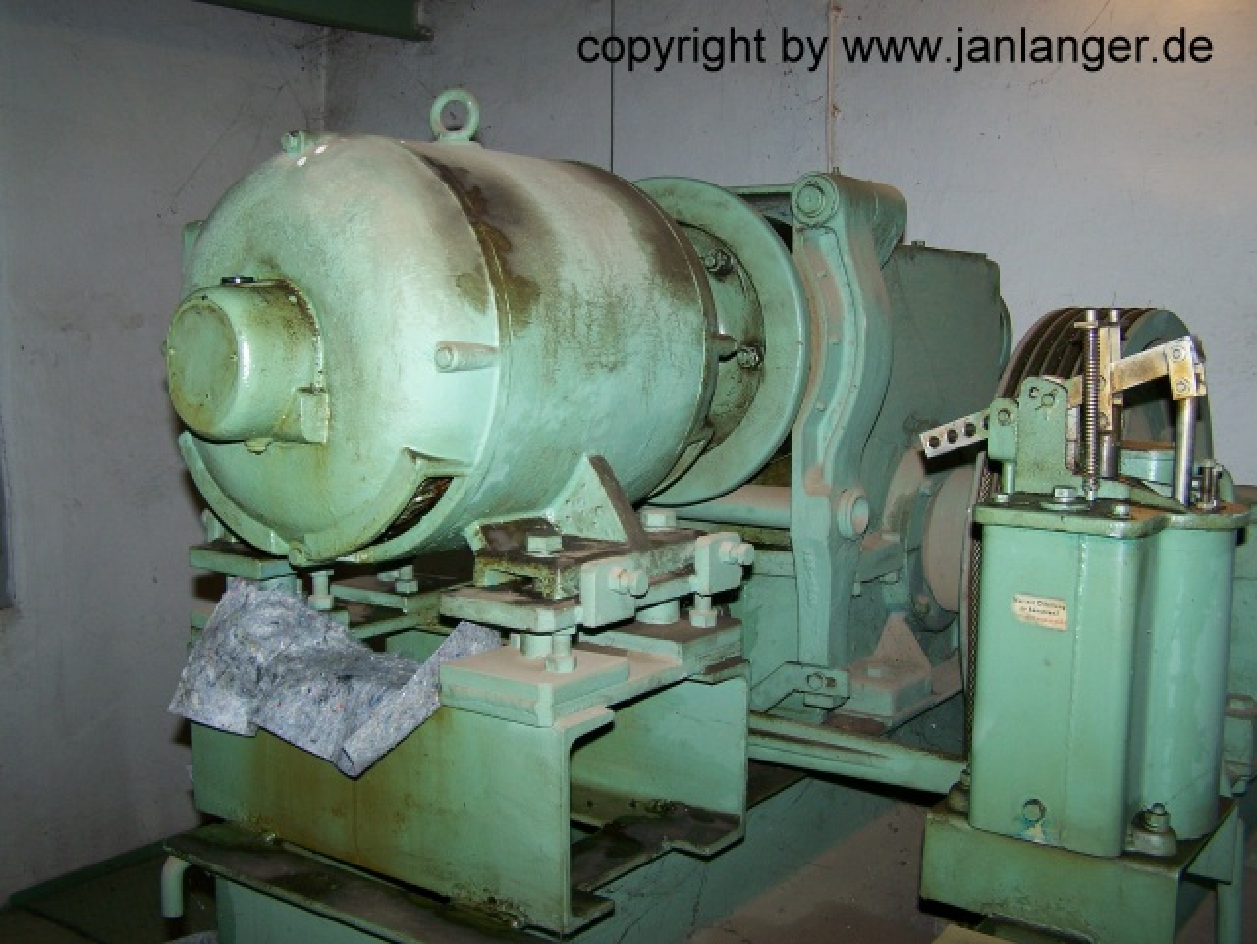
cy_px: 472
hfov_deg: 48.9
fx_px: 1381
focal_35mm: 38
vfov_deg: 37.8
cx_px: 628
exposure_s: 1/60
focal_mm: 6.3
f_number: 2.8
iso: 100
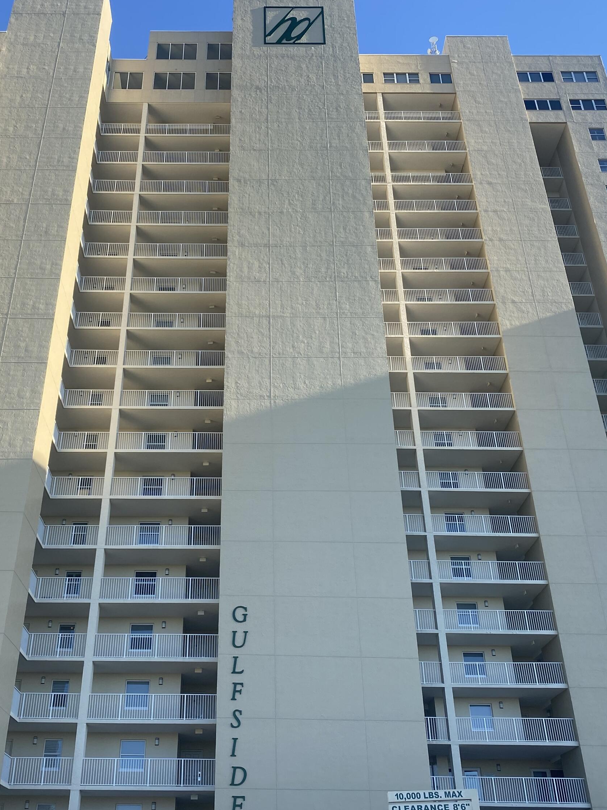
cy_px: 402
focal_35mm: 35
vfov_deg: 52.6
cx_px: 242
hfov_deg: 40.5
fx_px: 819
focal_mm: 4.25
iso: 32
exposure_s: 1/1157
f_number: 1.8
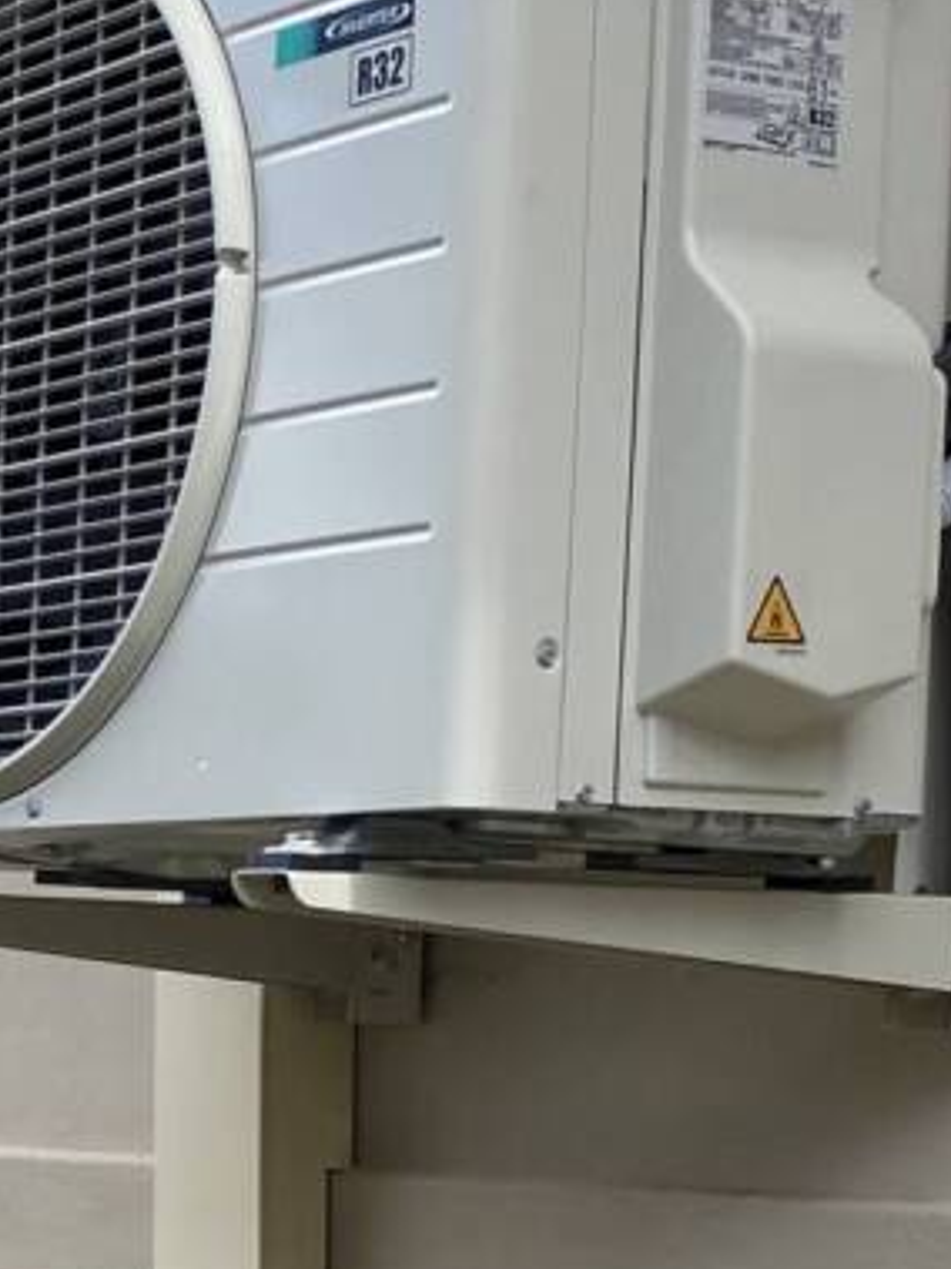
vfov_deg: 18.1
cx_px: -670
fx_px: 3922
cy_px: 1145
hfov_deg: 12.8
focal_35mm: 107
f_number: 1.8
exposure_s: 1/733
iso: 32
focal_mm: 4.25
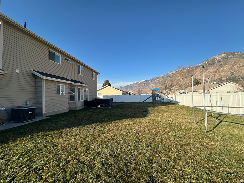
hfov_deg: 102.1
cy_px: 92
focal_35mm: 14
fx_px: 99
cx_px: 122
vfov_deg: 85.7
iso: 50
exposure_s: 1/1435
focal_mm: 2.22
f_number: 2.2
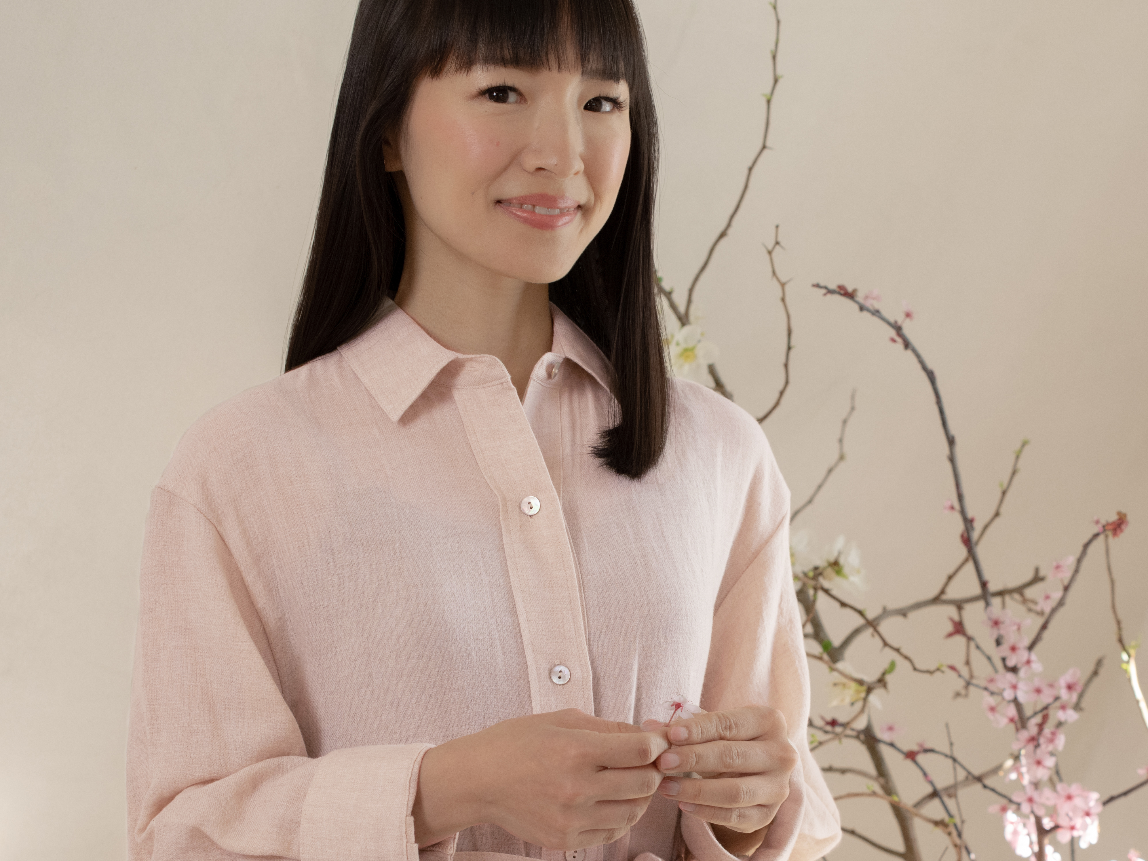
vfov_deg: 10.4
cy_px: 643
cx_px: 789
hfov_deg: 13.9
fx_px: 4709
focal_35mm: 142
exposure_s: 1/125
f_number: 5.6
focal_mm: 90
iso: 800
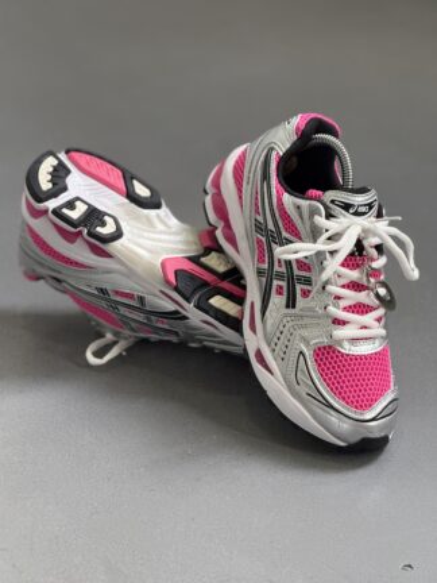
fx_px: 2020
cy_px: 292
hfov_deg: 12.3
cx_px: 218
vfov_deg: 16.4
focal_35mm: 120
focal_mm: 15.66
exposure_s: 1/60
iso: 400
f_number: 2.8
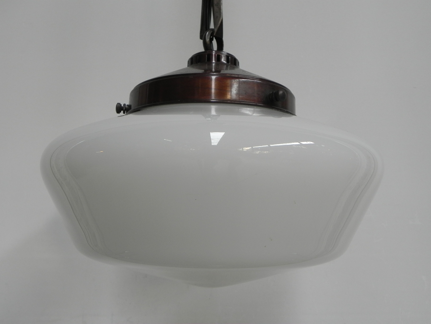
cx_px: 216
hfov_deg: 55.4
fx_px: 411
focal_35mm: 33
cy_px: 162
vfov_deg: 42.9
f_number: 2.8
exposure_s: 1/44.4
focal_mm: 5.9
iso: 160
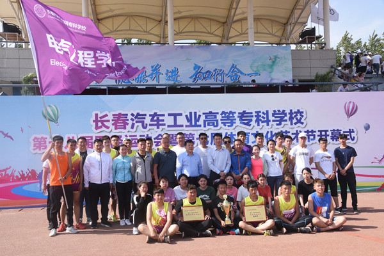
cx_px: 192
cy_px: 128
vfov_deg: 36.9
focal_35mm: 36
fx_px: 384
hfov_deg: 53.1
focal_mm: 36
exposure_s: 1/400
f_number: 11
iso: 500
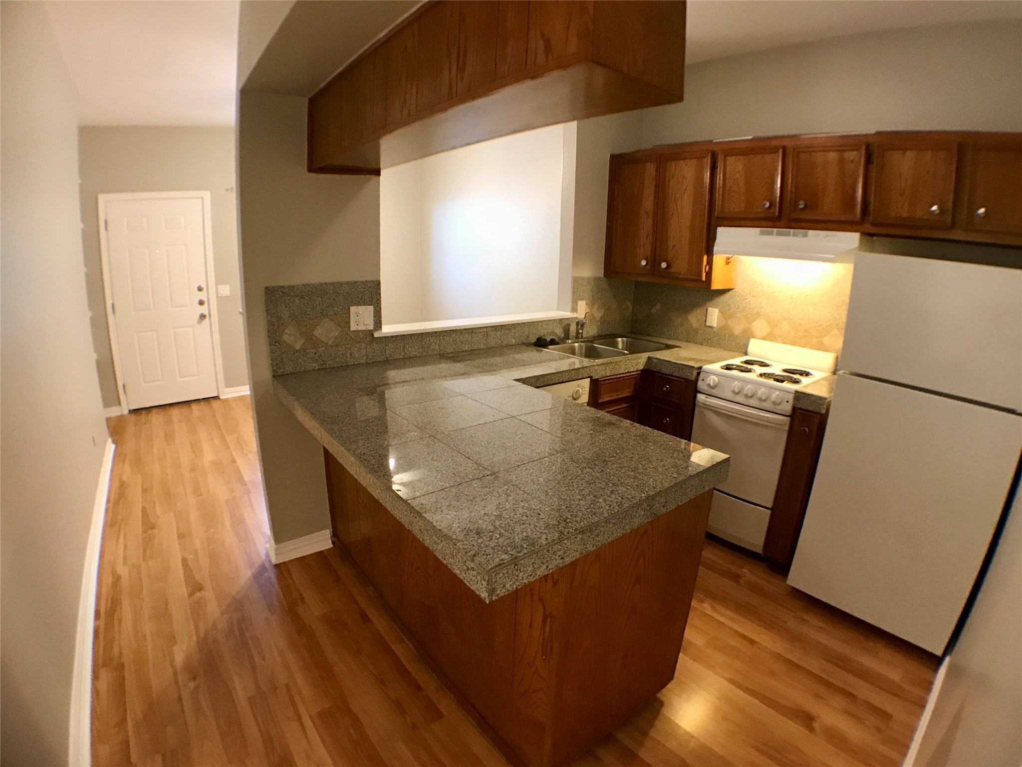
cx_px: 511
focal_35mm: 28
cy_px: 384
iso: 80
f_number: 1.8
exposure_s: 1/15
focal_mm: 3.99
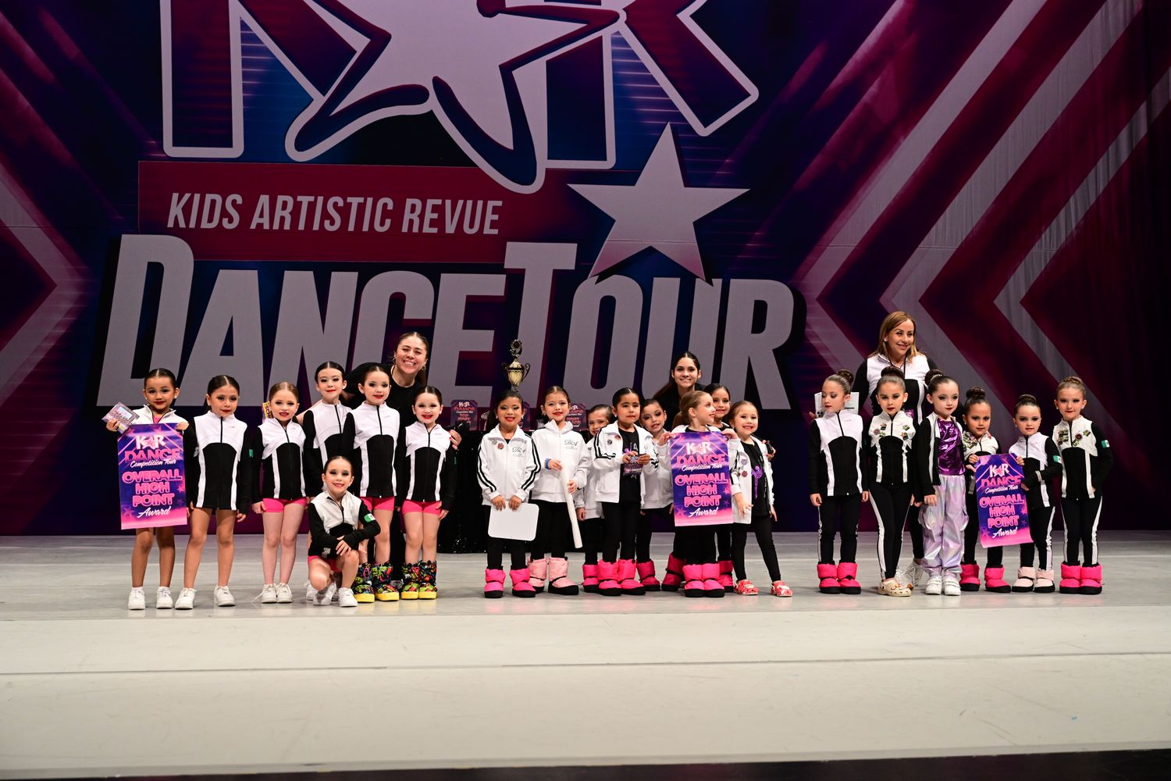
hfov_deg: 45.4
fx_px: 1399
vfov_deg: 31.2
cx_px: 586
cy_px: 390
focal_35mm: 43
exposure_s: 1/1000
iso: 2000
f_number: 3.5
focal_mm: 43
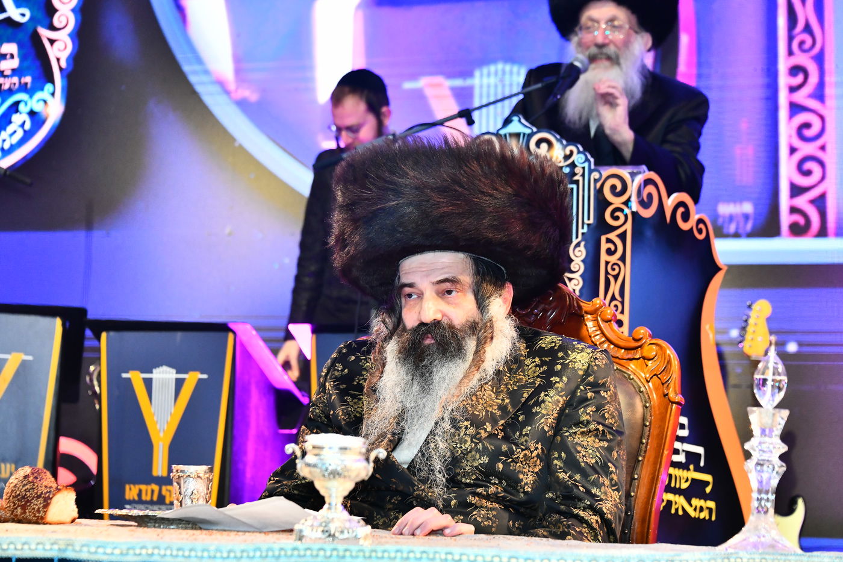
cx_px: 422
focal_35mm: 105
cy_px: 281
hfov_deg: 19.5
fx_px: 2458
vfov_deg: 13.0
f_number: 5.6
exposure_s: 1/125
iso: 3200
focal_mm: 105
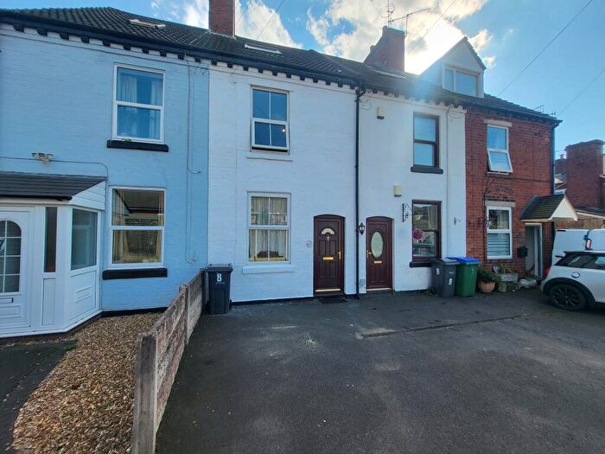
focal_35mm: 13
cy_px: 227
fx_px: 227
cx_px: 302
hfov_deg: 106.2
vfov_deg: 89.9
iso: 32
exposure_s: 1/604
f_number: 2.2
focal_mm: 1.74
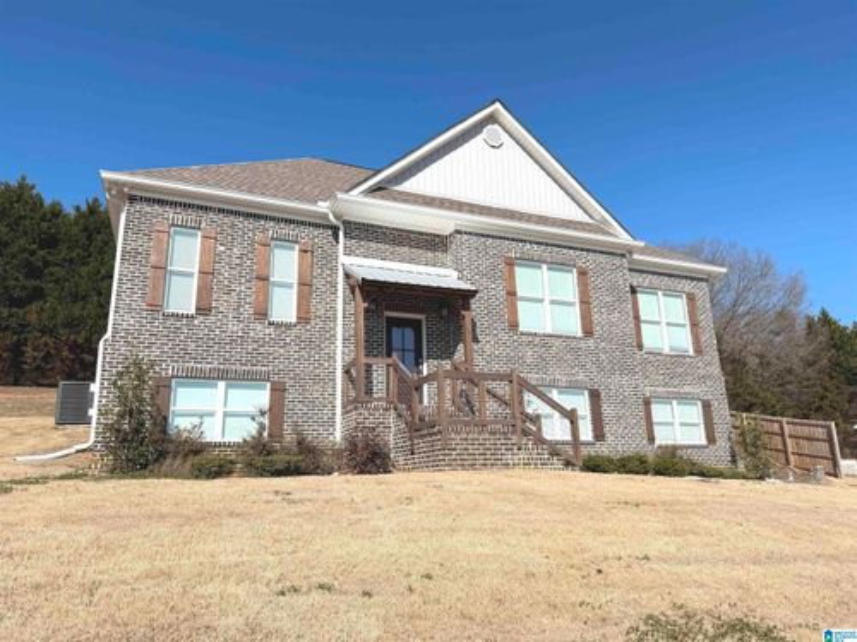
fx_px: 594
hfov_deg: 71.6
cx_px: 428
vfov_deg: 56.8
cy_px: 321
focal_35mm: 24
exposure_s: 1/4975
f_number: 1.78
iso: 80
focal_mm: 6.76
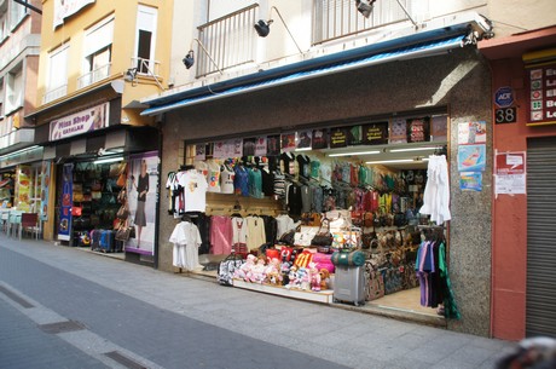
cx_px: 278
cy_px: 184
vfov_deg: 47.8
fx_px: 416
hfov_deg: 67.5
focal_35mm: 27
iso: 100
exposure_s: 1/50
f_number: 4
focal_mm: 18
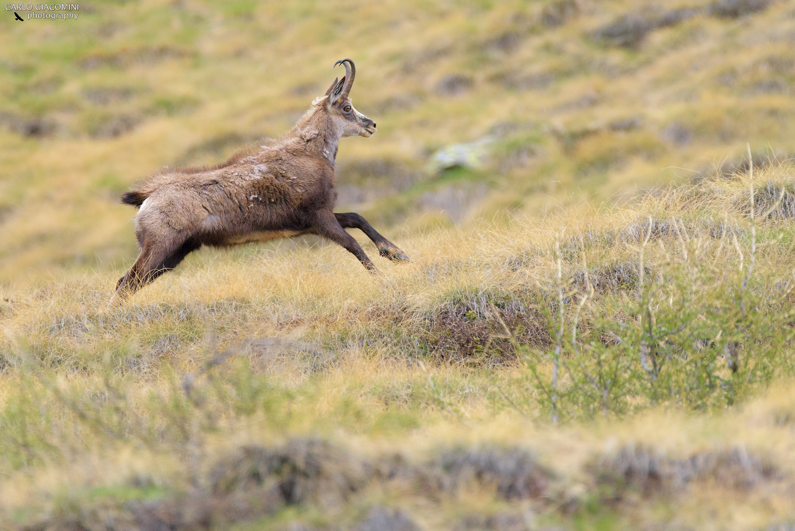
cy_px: 266
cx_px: 398
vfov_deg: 2.3
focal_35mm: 600
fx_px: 13253
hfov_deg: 3.4
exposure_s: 1/1600
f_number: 7.1
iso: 2000
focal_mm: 600
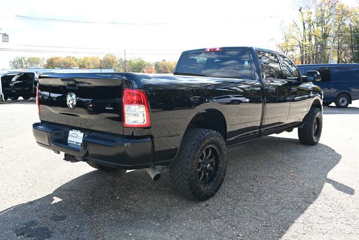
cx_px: 180
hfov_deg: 60.3
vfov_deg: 42.3
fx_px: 309
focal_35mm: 31
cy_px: 120
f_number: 6.3
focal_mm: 31
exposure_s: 1/125
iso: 160
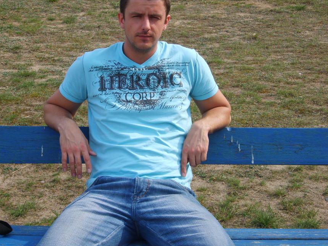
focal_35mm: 86
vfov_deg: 17.2
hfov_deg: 22.7
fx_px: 815
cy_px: 104
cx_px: 137
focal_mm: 15
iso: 50
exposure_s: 1/350
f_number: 4.1
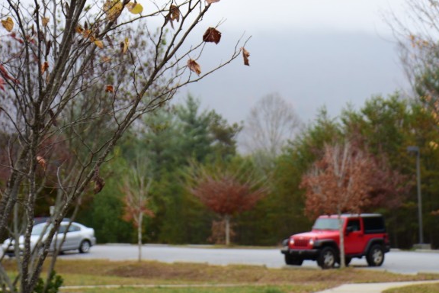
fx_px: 1219
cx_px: 288
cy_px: 92
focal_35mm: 100
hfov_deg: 20.3
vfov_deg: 13.7
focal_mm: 48
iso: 100
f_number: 5
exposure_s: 1/25
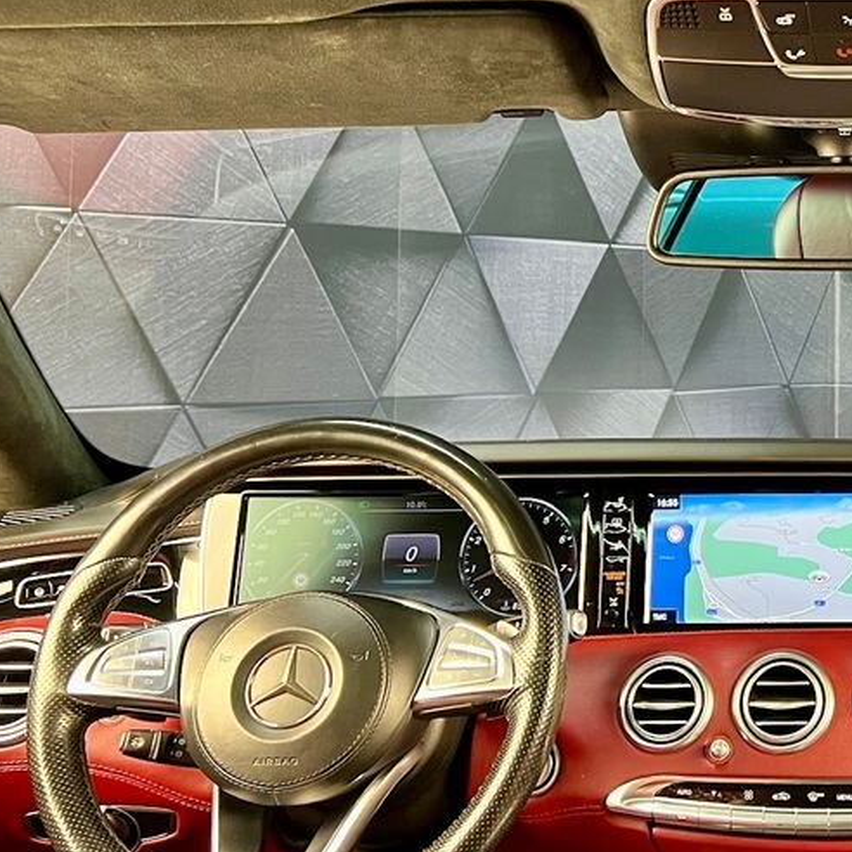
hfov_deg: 28.7
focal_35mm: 56
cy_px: 234
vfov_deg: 30.2
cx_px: 845
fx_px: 1559
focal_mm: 5.7
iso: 500
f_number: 1.5
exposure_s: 1/48
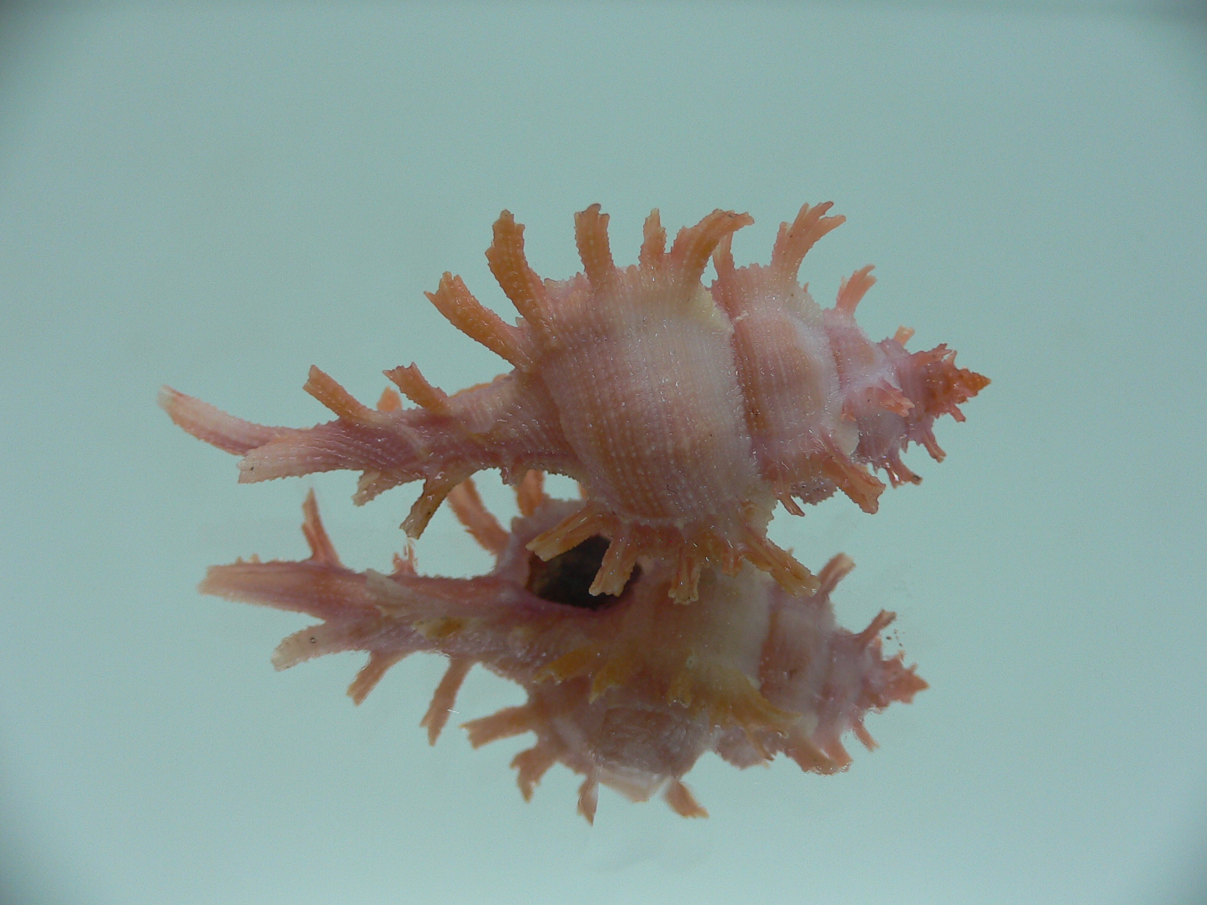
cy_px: 452
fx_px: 1220
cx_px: 604
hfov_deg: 52.6
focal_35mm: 35
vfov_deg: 40.7
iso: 80
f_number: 2.8
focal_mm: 4.6
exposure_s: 1/60
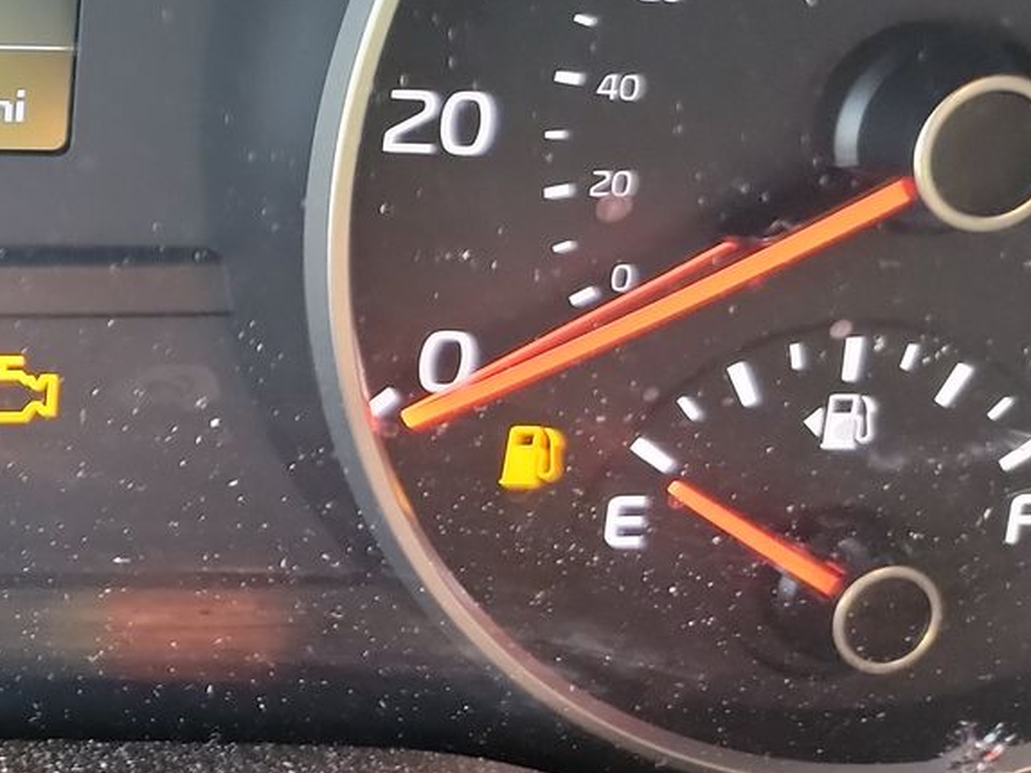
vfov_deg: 21.4
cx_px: -309
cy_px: 47
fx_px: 1996
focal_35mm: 67
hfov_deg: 25.1
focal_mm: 6.7
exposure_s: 1/39
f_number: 1.8
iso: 848
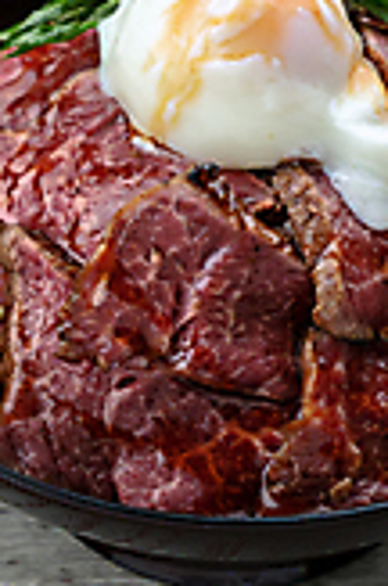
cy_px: -18
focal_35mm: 224
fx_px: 3637
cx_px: 228
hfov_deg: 6.1
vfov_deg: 9.1
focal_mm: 91
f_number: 8
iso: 400
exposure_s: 1/100
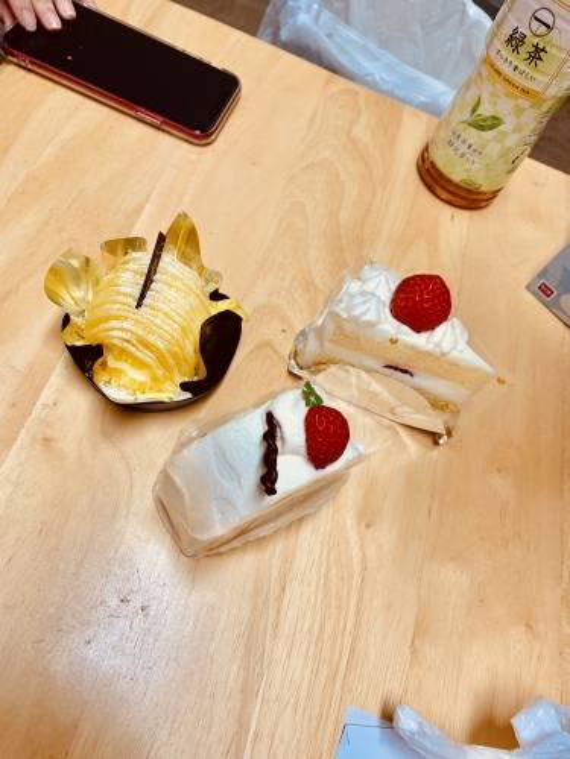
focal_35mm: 26
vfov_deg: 67.3
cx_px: 285
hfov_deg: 53.1
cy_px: 380
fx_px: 571
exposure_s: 1/50
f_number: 1.8
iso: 50
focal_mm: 4.25
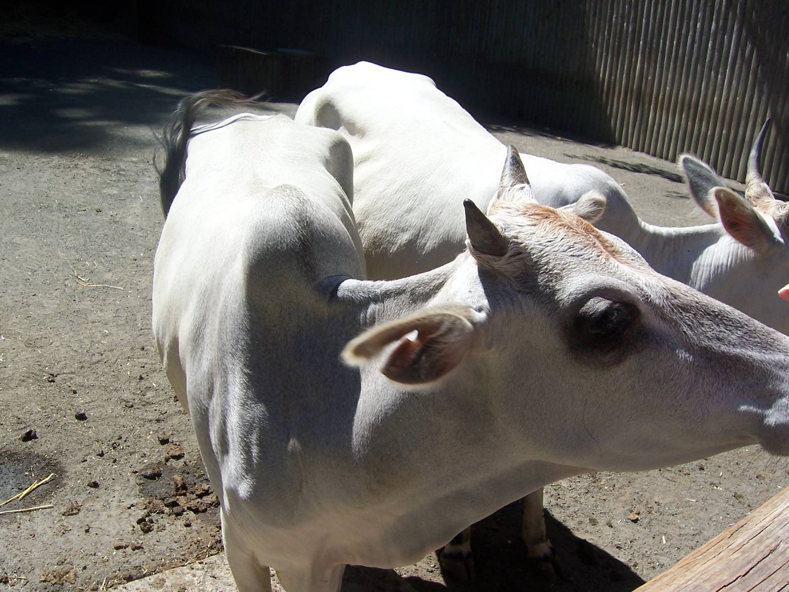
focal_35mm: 36
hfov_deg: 51.4
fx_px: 821
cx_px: 394
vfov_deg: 39.7
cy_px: 296
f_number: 4.8
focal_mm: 6
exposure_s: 1/350
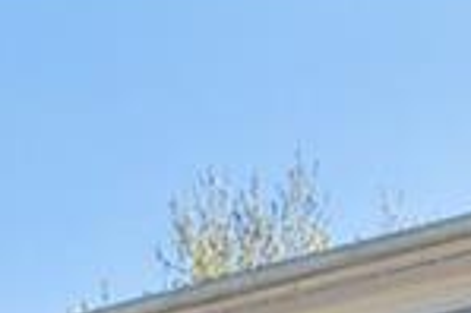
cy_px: 1035
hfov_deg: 15.6
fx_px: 1482
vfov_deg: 9.0
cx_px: -364
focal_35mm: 113
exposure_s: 1/250
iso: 200
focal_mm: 11
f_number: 8
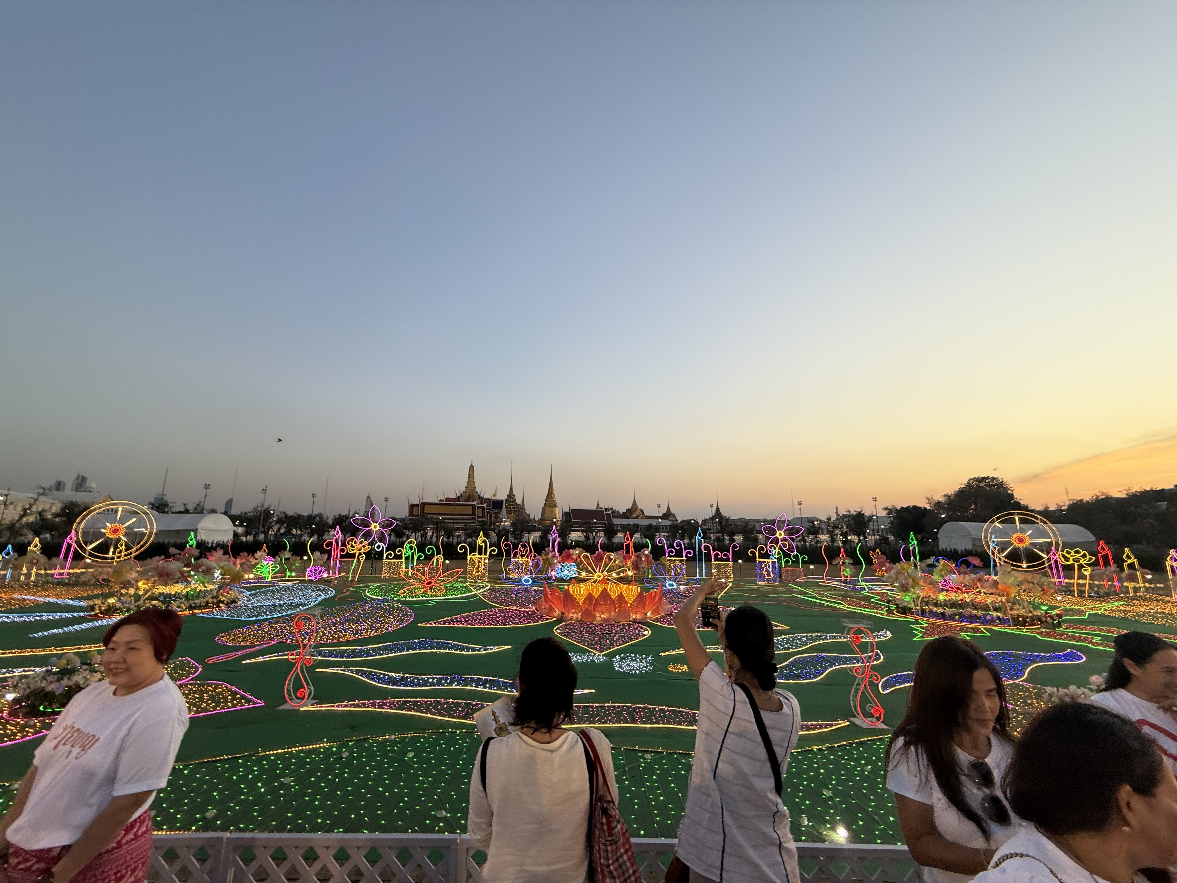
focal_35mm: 14
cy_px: 442
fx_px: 476
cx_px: 588
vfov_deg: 85.7
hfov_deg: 102.1
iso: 50
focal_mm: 2.22
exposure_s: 1/100
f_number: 2.2
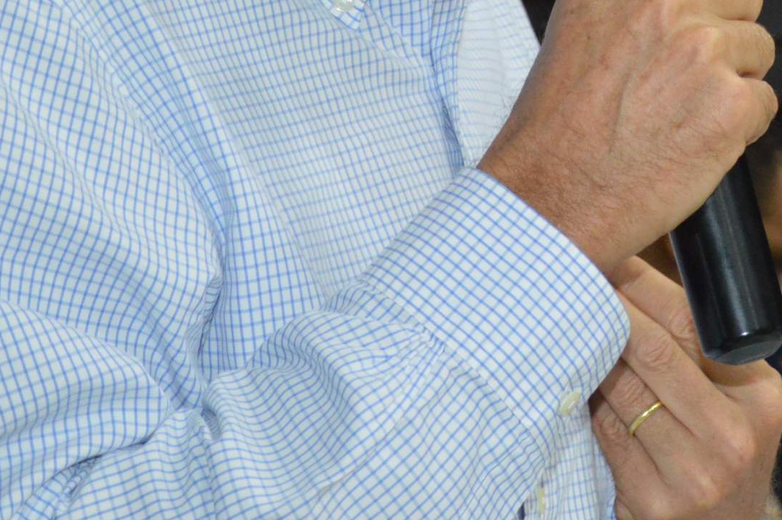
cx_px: 787
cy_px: -183
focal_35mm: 183
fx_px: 3971
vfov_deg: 7.4
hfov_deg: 11.1
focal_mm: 44
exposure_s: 1/60
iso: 1800
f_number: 5.3
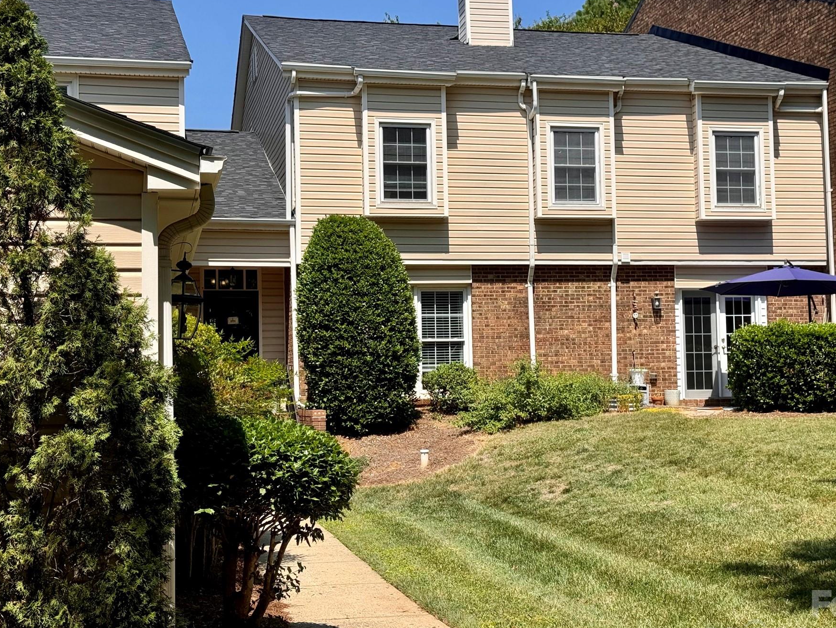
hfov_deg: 34.3
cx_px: 481
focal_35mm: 56
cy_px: 313
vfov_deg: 26.1
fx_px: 1353
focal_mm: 6.76
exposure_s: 1/3817
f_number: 1.78
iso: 64
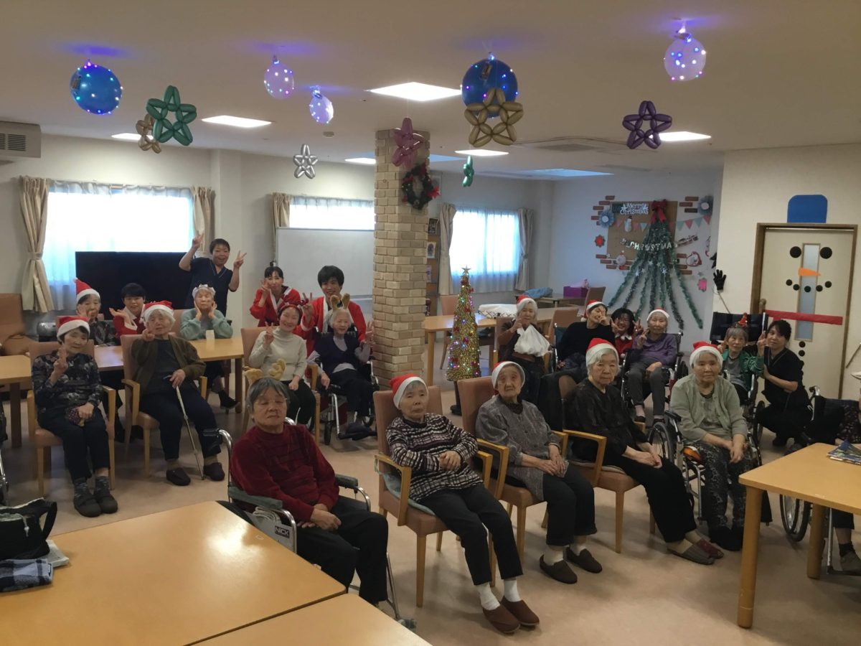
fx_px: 771
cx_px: 430
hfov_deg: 58.4
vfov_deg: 45.4
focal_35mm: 31
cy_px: 323
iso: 64
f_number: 2.4
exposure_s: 1/30
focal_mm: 3.3
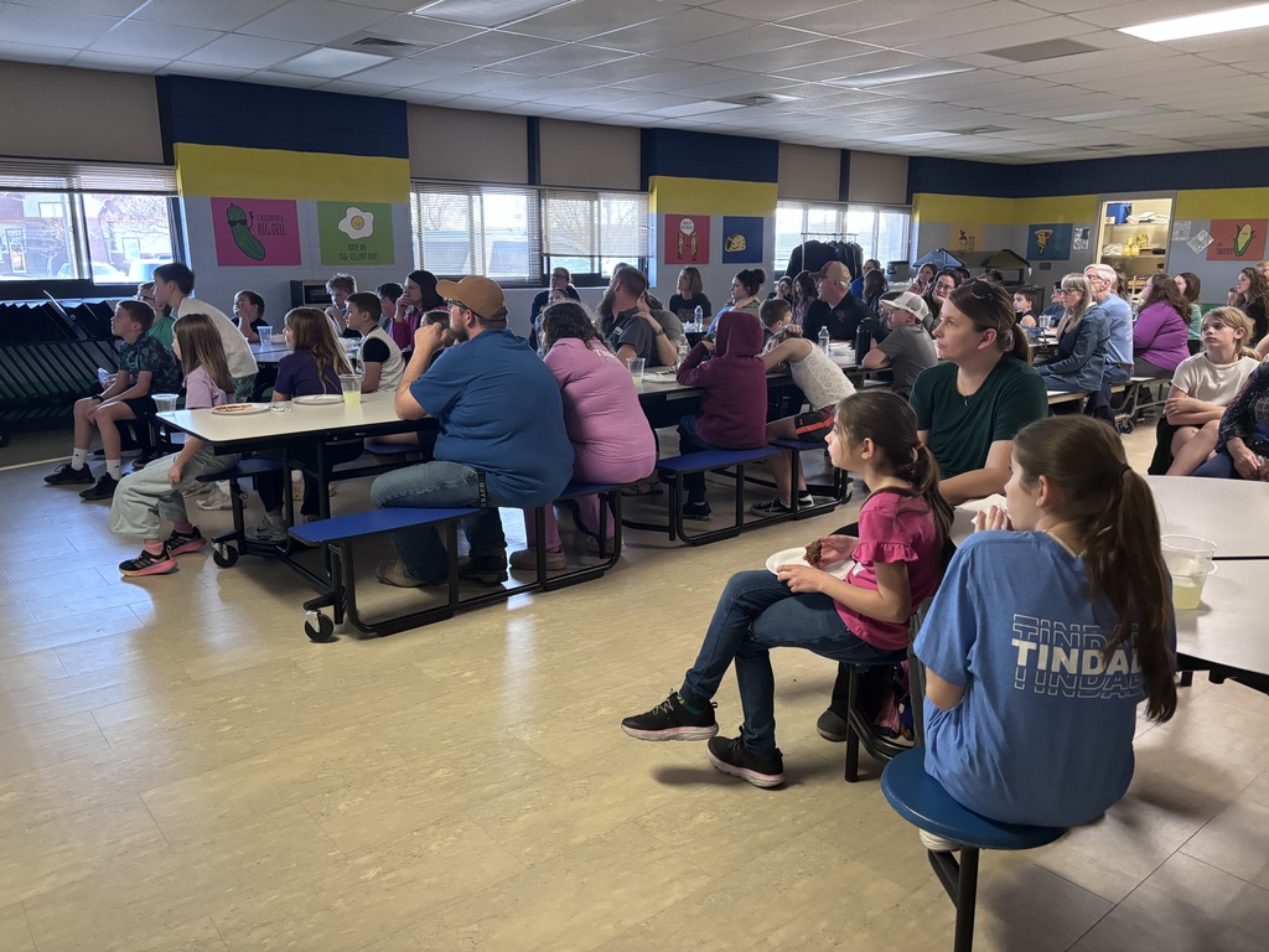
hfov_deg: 67.3
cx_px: 634
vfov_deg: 53.1
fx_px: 953
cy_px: 476
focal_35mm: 26
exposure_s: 1/60
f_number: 1.6
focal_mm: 5.96
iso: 400
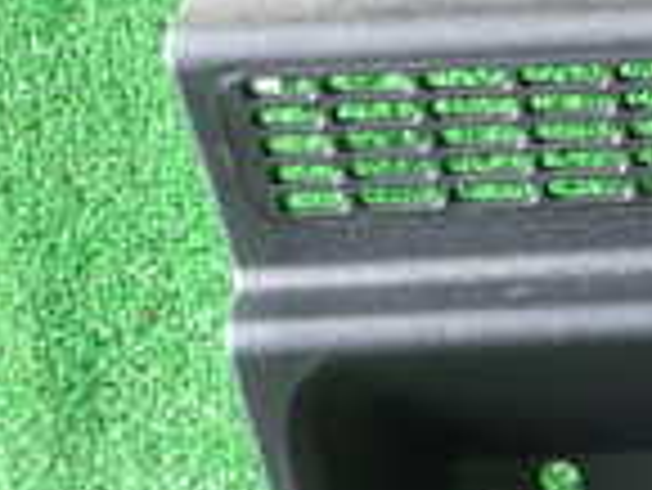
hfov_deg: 13.3
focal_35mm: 132
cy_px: 279
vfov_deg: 11.2
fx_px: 2488
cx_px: 1219
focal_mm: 5.79
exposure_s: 1/30
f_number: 2.4
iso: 200
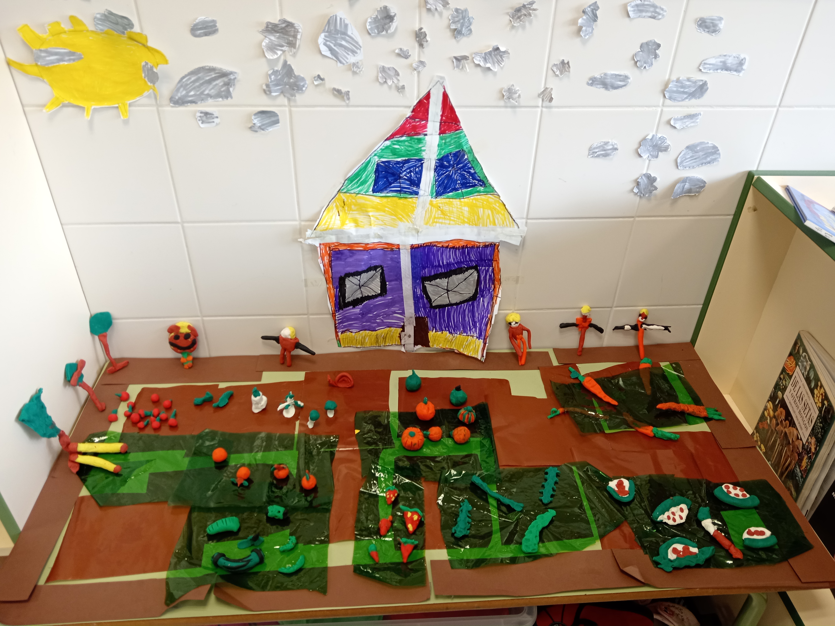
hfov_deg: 65.3
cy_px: 313
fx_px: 651
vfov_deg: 51.4
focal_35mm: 27
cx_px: 418
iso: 482
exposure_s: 1/50
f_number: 1.9
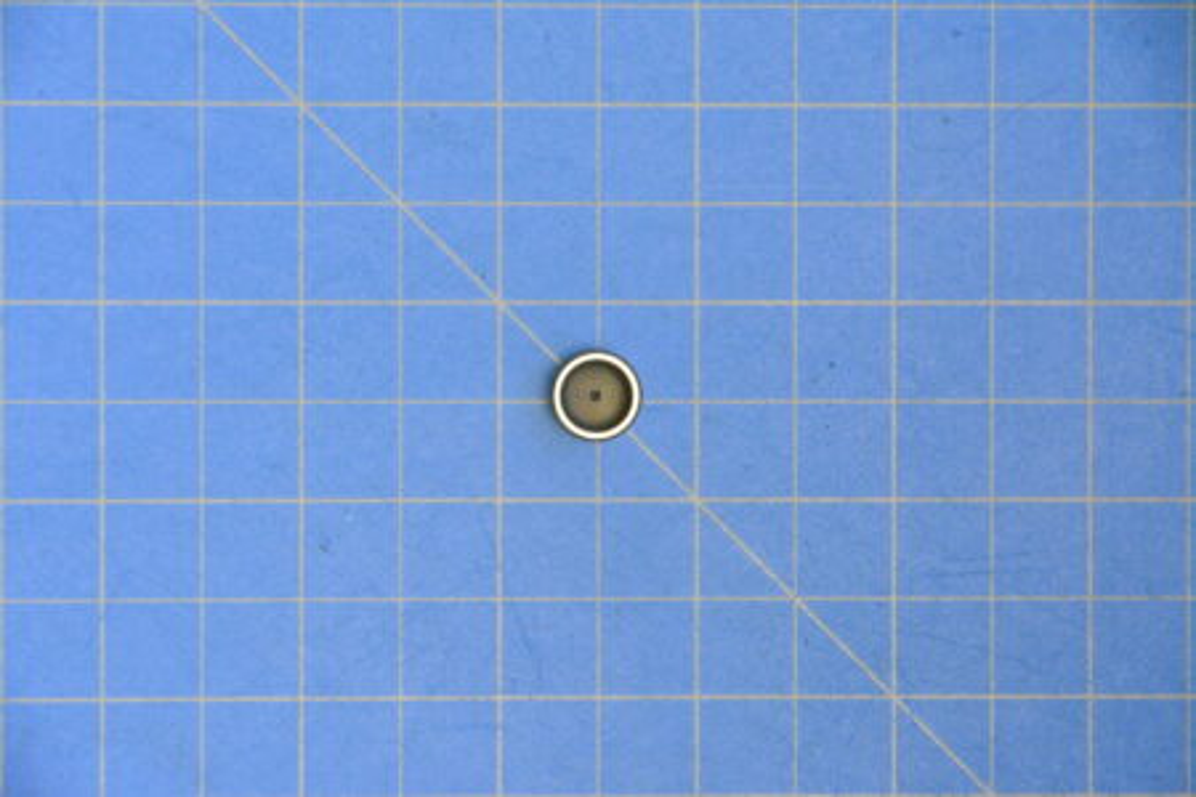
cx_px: 598
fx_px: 9966
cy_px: 398
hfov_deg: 6.9
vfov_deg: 4.6
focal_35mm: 300
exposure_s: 1/8
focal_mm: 200
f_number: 8
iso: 6400
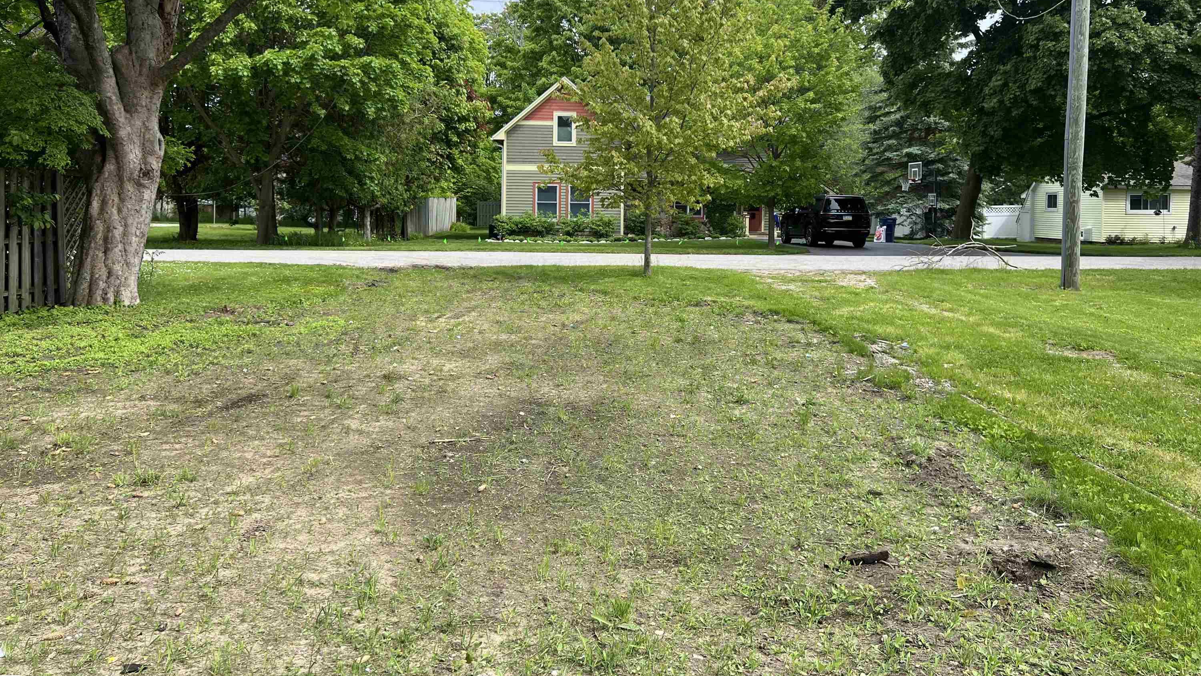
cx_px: 608
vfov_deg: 39.8
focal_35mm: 29
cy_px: 237
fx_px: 924
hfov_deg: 66.1
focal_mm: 5.7
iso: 50
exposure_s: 1/1295
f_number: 1.5
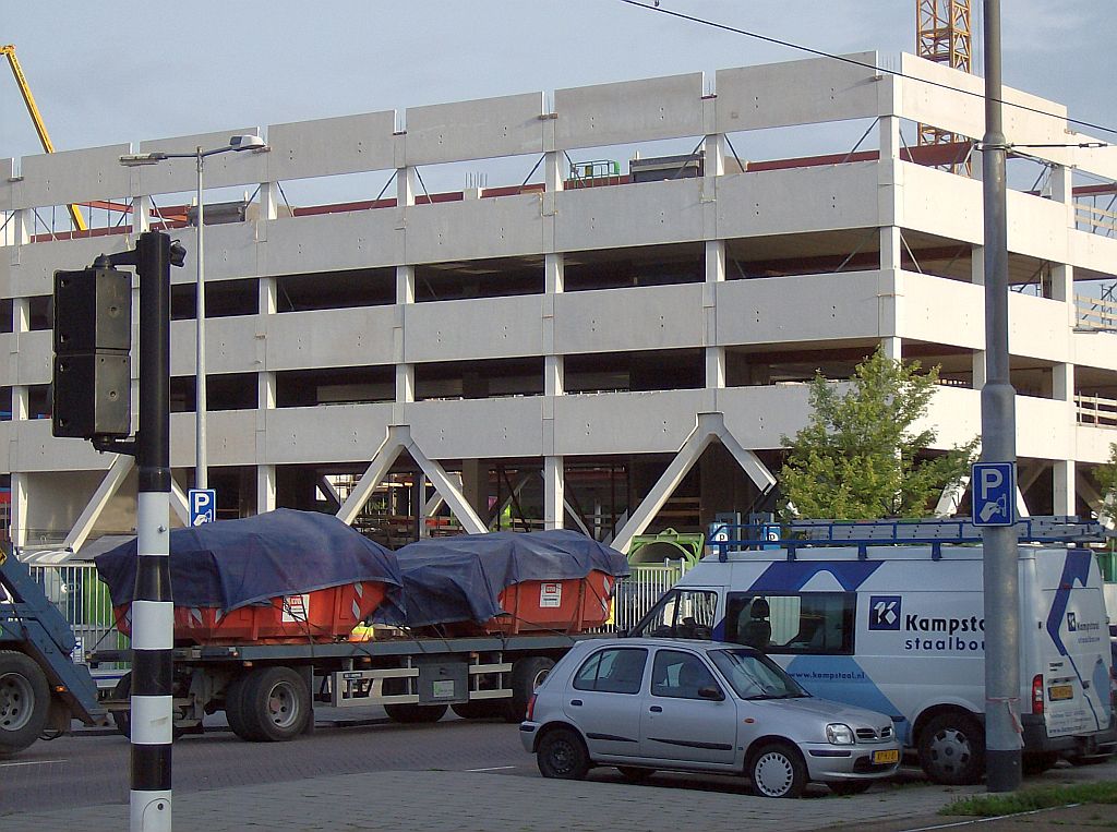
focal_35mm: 85
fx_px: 2736
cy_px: 416
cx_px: 558
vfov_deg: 17.3
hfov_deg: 23.1
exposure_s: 1/503
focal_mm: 14.1
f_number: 4.2
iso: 100
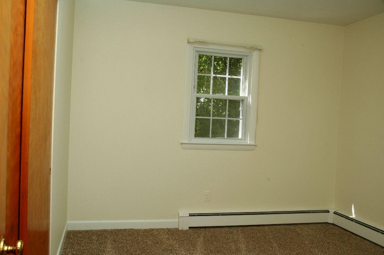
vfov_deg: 36.8
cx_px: 192
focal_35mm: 36
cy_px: 128
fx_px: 384
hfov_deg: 53.2
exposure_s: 1/80
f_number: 10
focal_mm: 24
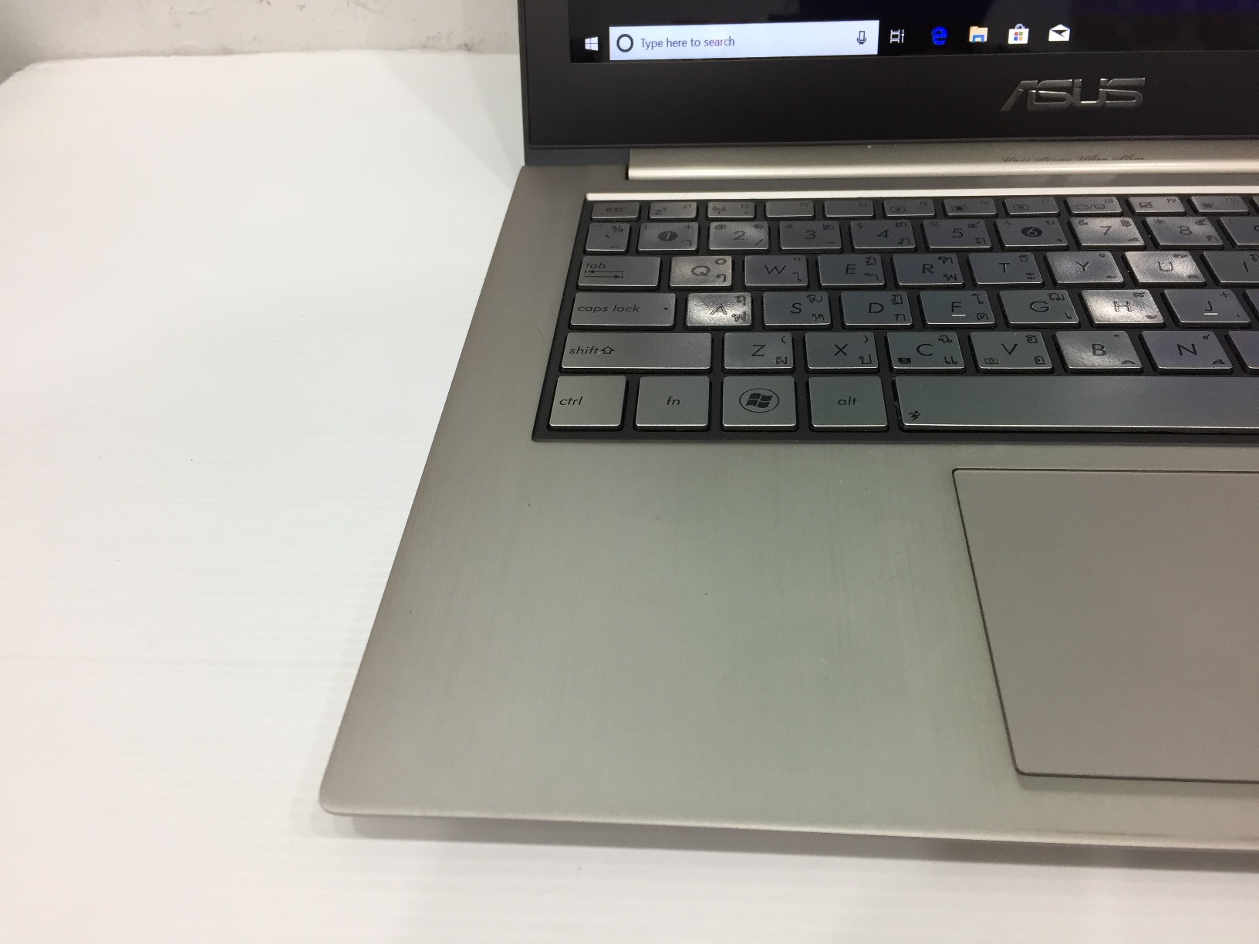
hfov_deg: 61.7
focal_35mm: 29
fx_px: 1055
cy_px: 472
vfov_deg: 48.2
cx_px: 630
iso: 80
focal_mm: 4.15
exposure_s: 1/33
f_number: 2.2
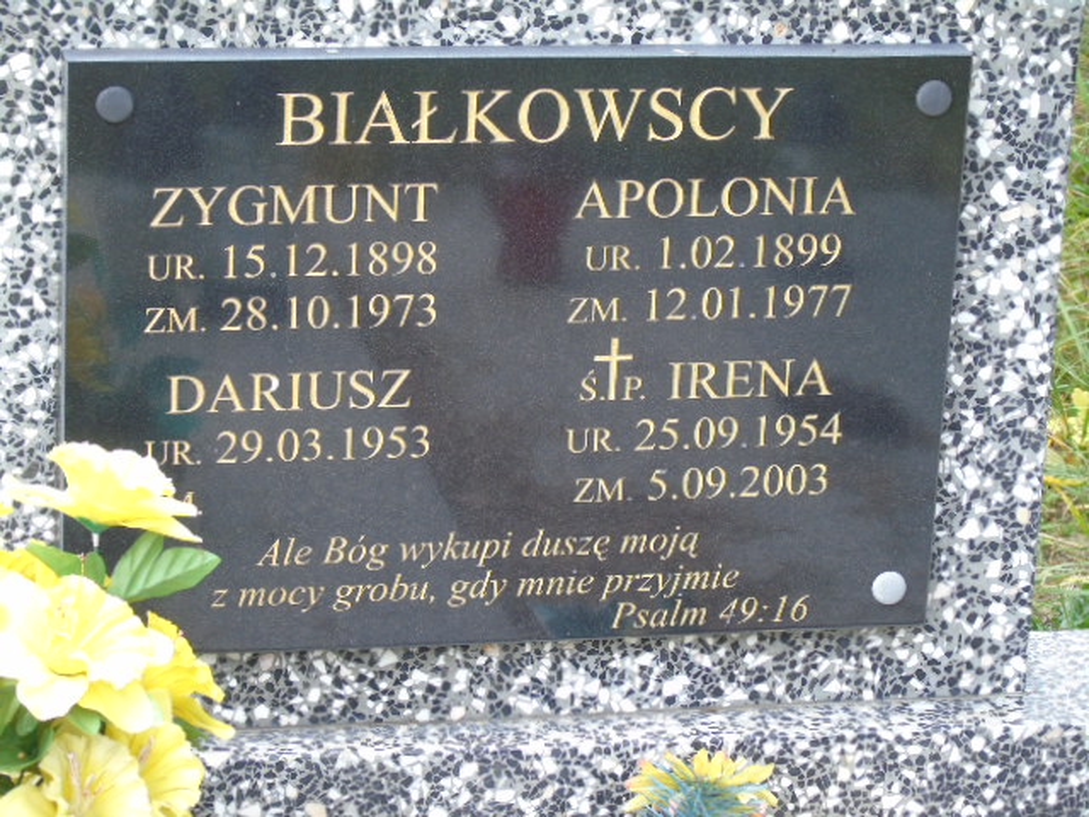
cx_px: 544
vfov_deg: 12.0
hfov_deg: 15.9
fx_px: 3901
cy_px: 408
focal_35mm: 124
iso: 100
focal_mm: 22
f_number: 4.6
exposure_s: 1/30
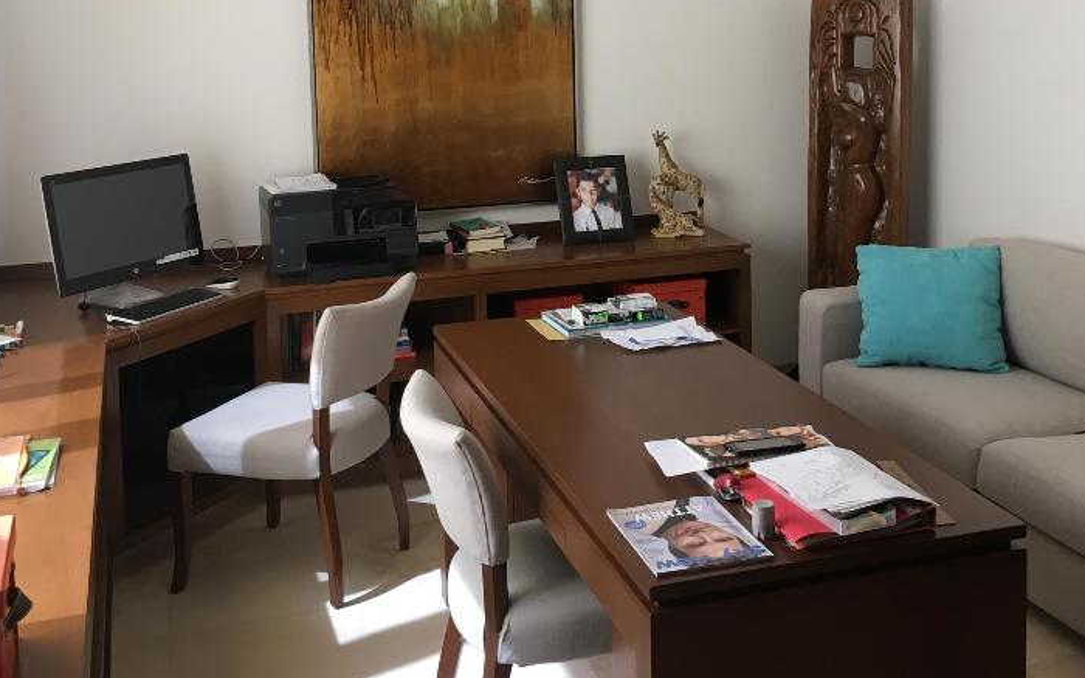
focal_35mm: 45
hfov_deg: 44.2
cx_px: 637
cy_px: 110
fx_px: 1330
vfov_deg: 27.8
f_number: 2.2
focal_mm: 4.15
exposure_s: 1/30
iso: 40
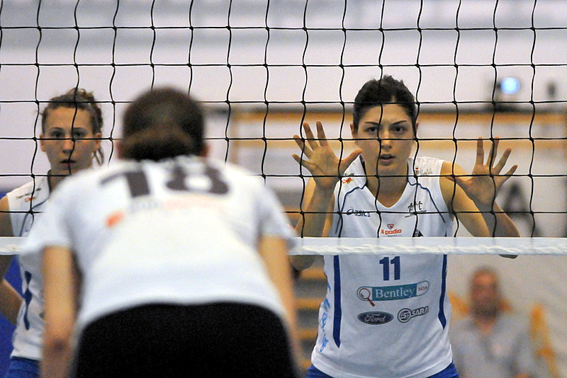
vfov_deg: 4.6
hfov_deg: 6.9
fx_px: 4726
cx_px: 284
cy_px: 189
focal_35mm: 300
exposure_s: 1/400
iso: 3200
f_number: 2.8
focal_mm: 200
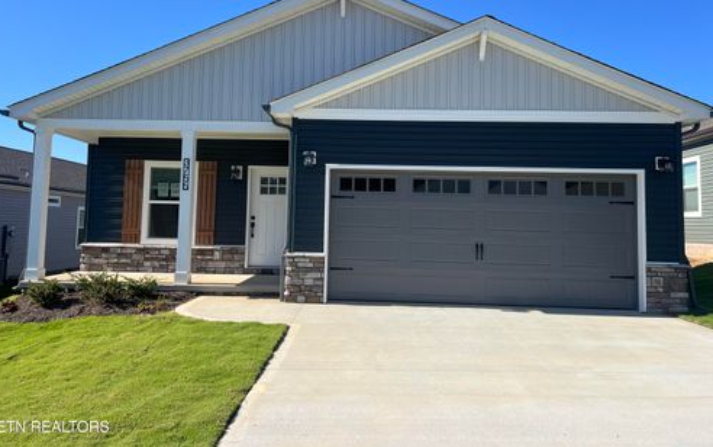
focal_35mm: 28
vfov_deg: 44.4
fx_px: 544
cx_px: 356
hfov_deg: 66.4
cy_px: 179
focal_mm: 5.7
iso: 50
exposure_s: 1/3460
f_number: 1.5
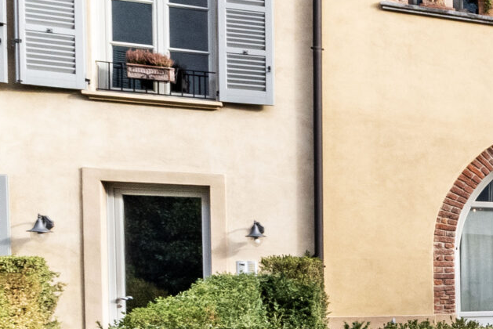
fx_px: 781
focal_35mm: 57
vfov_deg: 23.4
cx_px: 985
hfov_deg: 19.4
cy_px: 271
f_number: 25
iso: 800
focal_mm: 14
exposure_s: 1/40
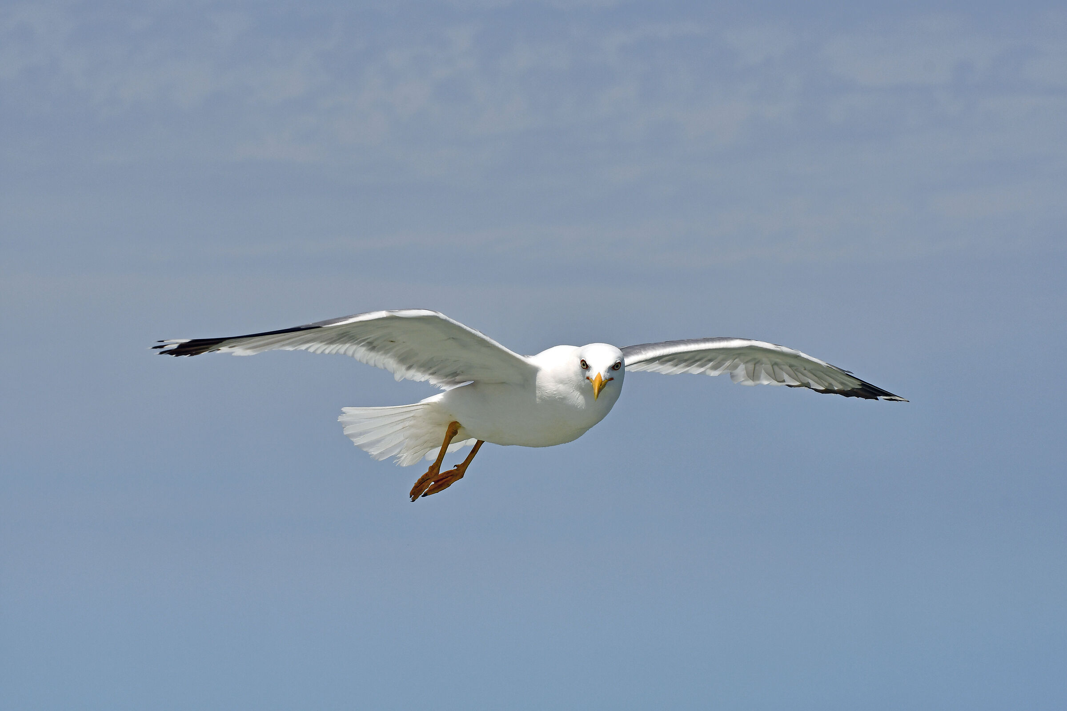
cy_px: 356
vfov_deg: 8.3
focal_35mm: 165
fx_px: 4890
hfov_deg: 12.5
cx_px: 534
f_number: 9
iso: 200
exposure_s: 1/1250
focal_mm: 110
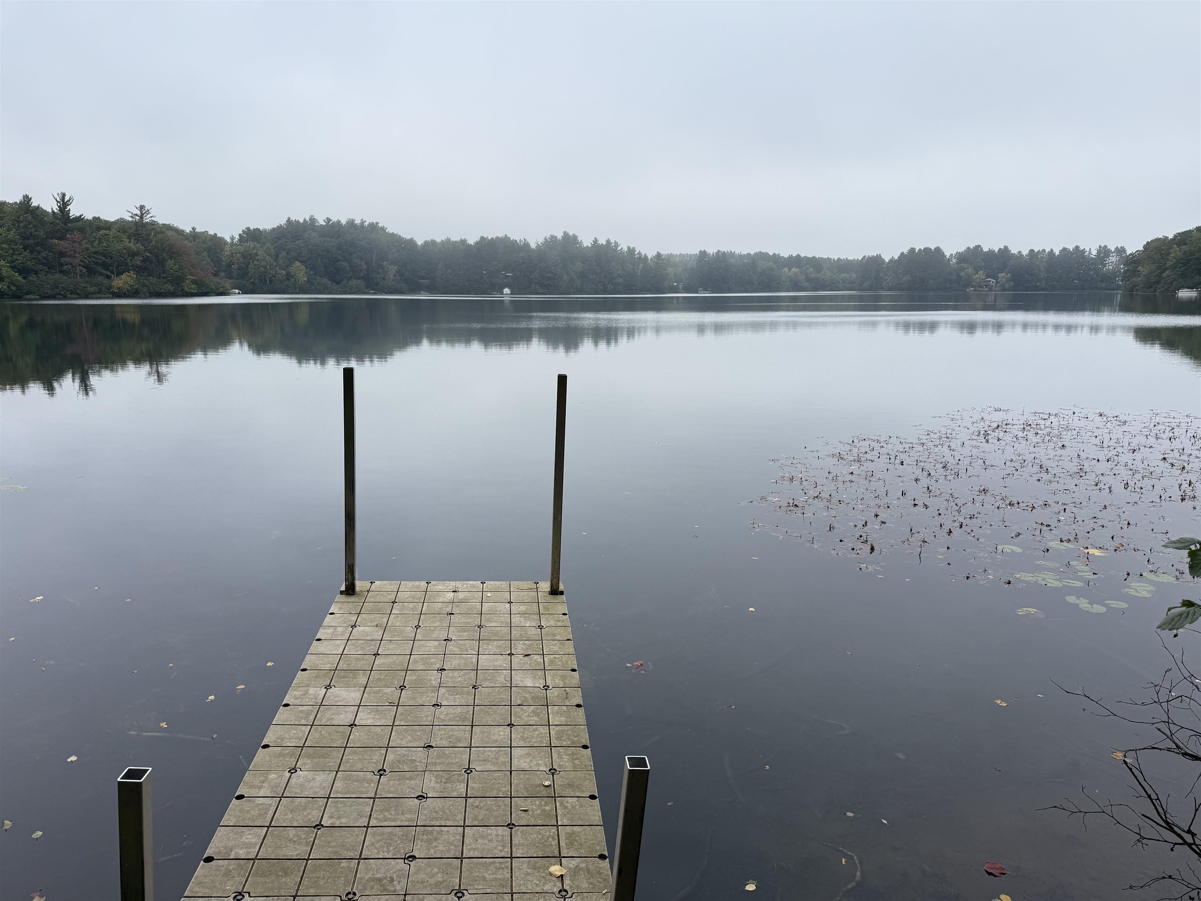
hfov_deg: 71.6
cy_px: 450
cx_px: 600
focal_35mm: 24
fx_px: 833
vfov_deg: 56.8
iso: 80
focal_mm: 6.76
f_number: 1.78
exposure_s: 1/1812
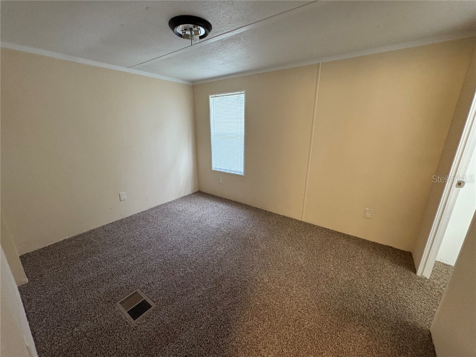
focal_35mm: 14
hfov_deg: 102.1
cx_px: 238
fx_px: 193
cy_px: 178
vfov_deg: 85.7
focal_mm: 2.22
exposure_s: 1/60
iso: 320
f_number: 2.2
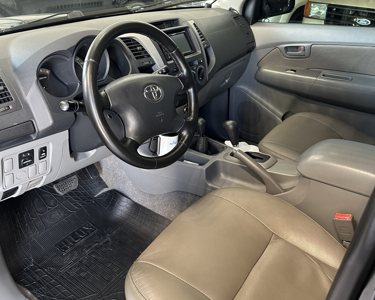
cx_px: 183
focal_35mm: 32
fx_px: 355
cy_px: 119
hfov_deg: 55.7
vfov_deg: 45.5
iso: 400
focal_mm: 6.86
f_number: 1.78
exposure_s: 1/60
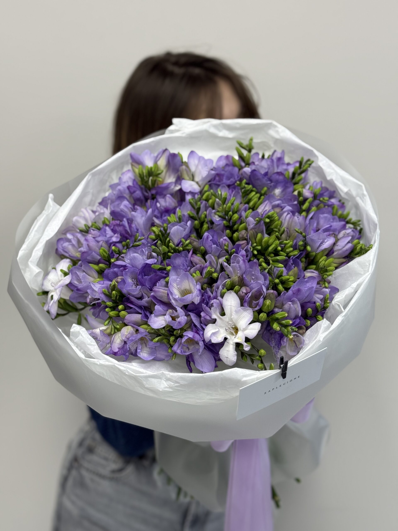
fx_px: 736
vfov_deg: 39.7
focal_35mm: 48
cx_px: 199
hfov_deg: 30.3
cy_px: 266
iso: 80
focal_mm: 6.76
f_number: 1.78
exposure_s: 1/100
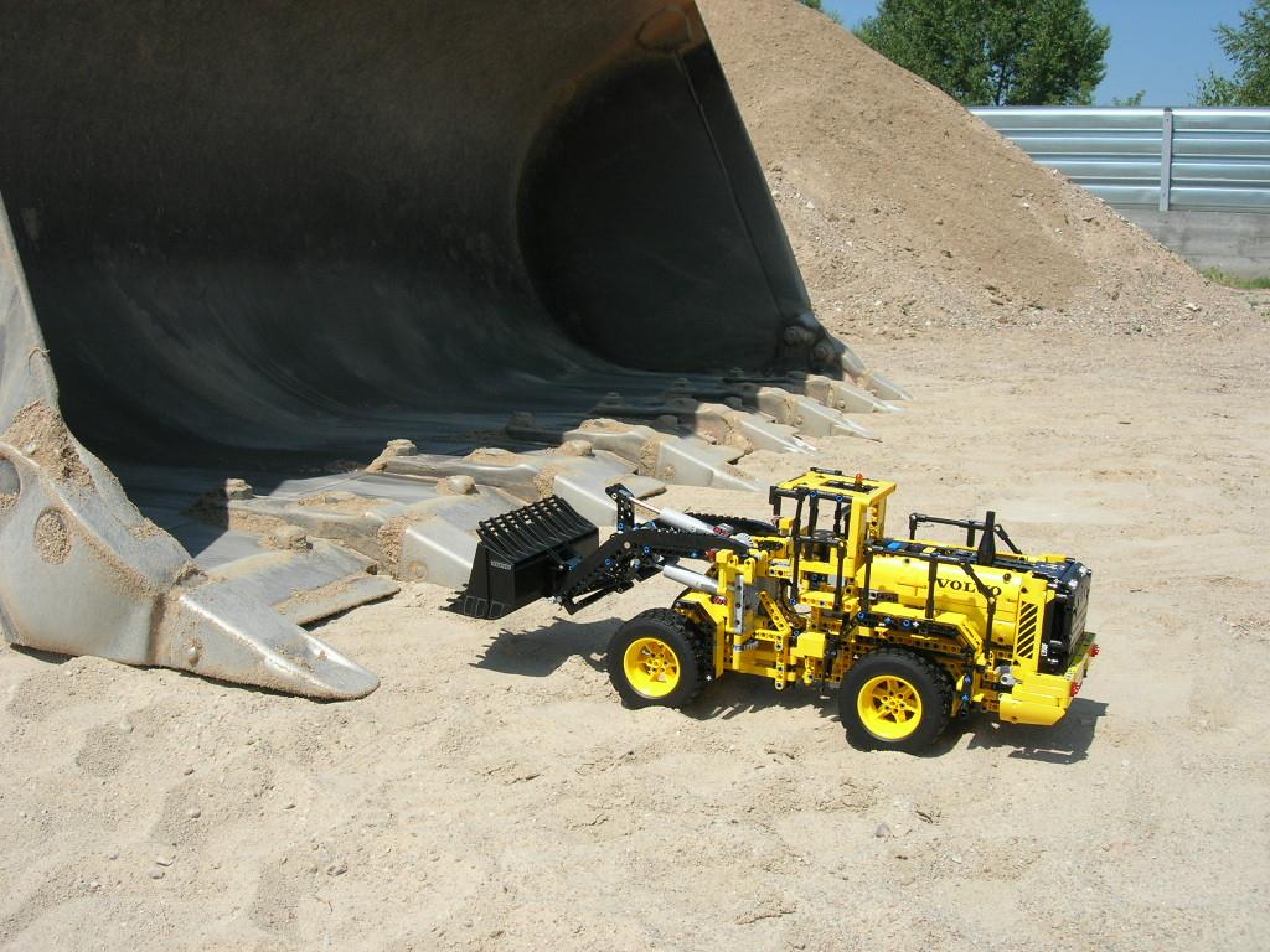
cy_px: 476
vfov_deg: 37.7
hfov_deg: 49.0
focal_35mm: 38
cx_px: 635
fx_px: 1394
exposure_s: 1/641
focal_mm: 7.8
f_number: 4.8
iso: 64
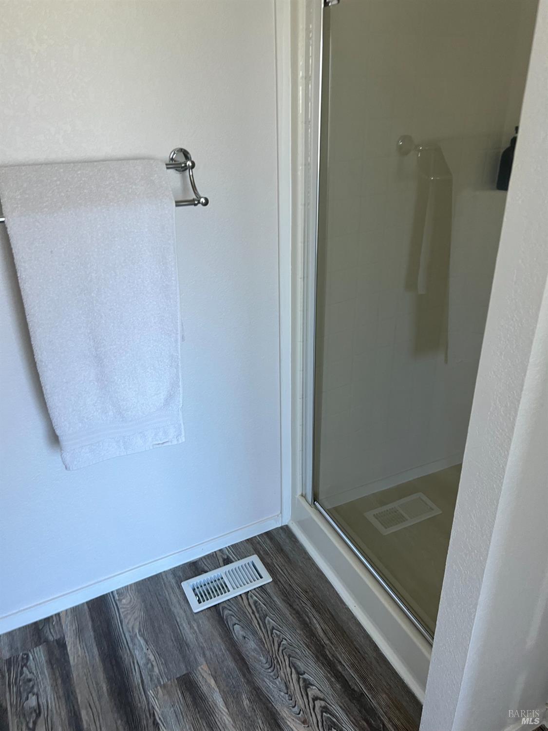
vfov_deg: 67.3
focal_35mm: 26
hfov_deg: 53.1
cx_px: 274
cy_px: 366
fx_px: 549
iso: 100
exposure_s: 1/60
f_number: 1.5
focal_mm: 5.7
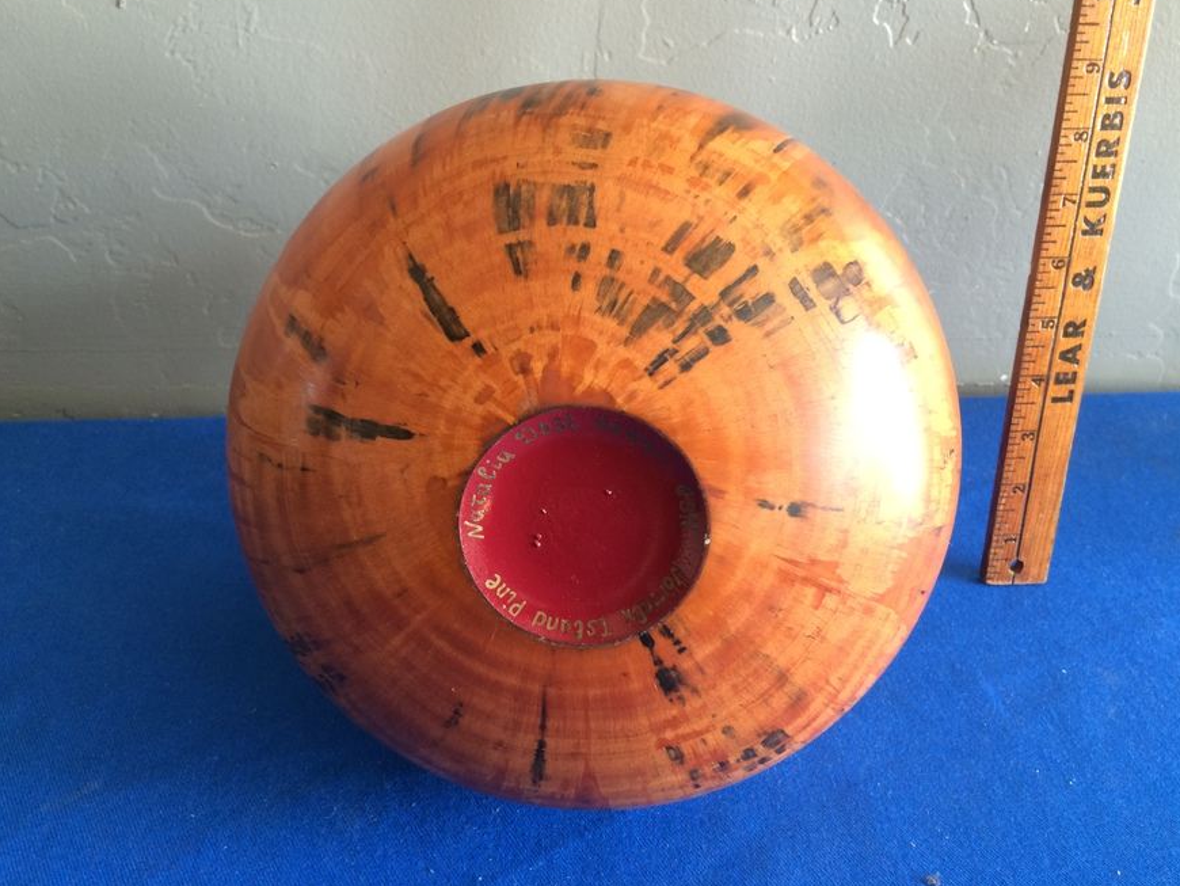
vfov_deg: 46.8
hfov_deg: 59.9
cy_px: 438
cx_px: 585
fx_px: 1023
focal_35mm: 30
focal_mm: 4.15
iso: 80
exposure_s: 1/30
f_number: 2.2
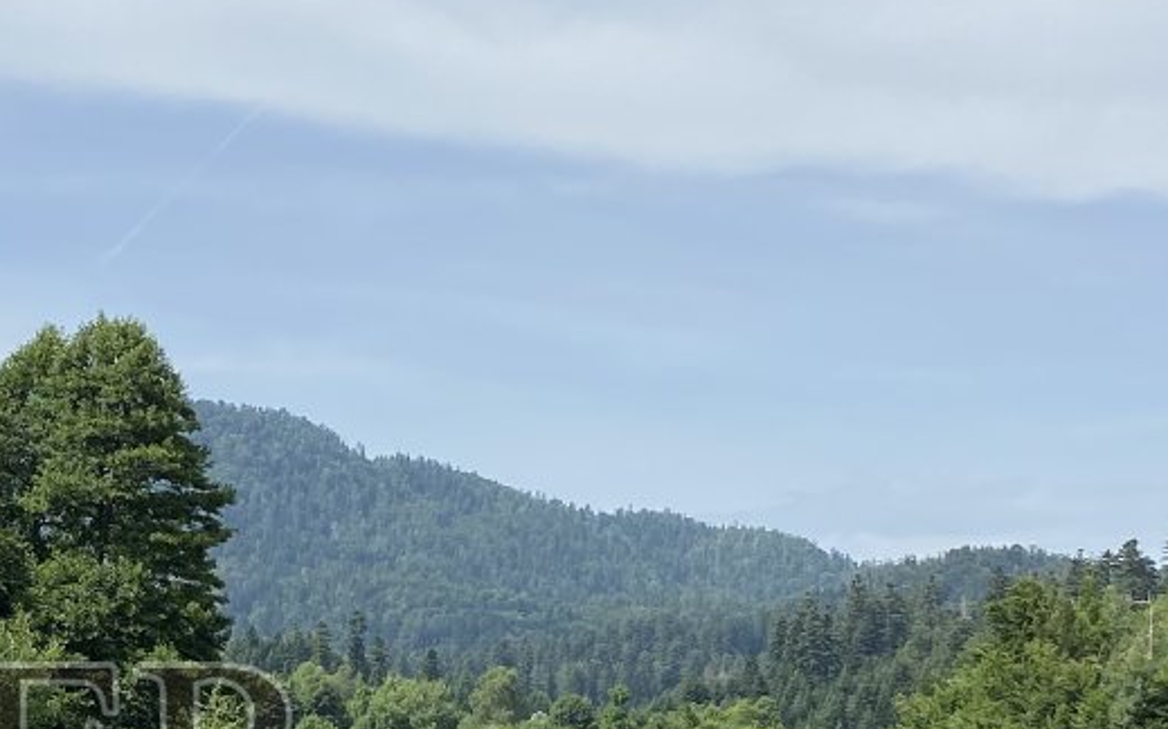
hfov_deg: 23.2
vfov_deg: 14.9
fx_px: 2705
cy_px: 817
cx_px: -41
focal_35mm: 85
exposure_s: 1/2571
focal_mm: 4.25
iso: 32
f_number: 1.8
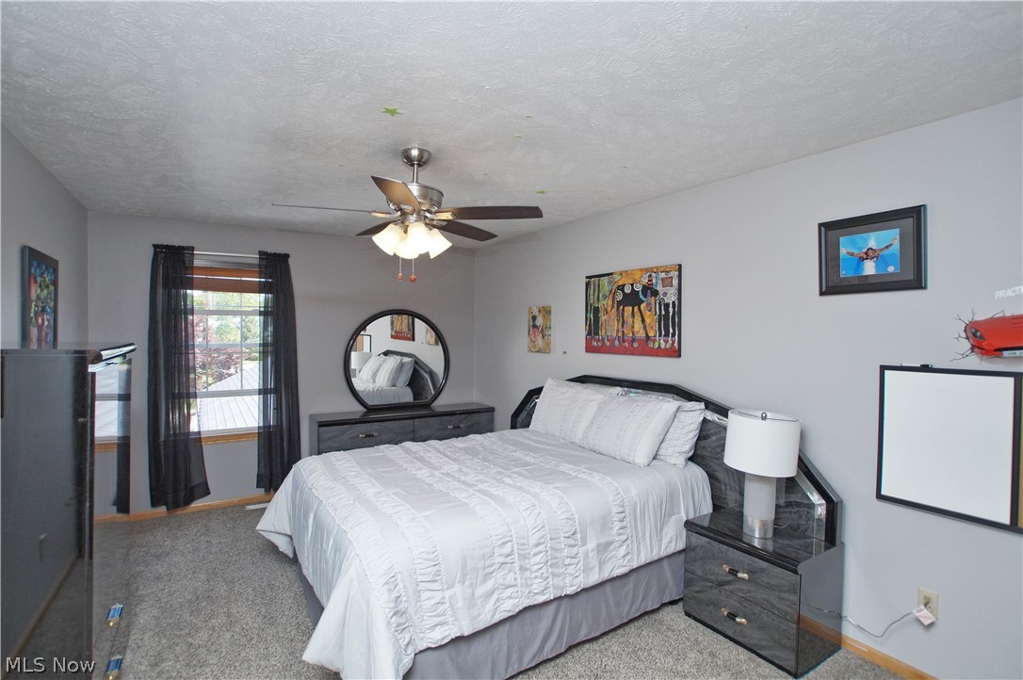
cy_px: 340
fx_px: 468
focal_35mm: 16
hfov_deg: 95.0
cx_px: 512
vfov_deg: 72.0
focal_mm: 11
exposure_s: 1/160
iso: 400
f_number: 4.5
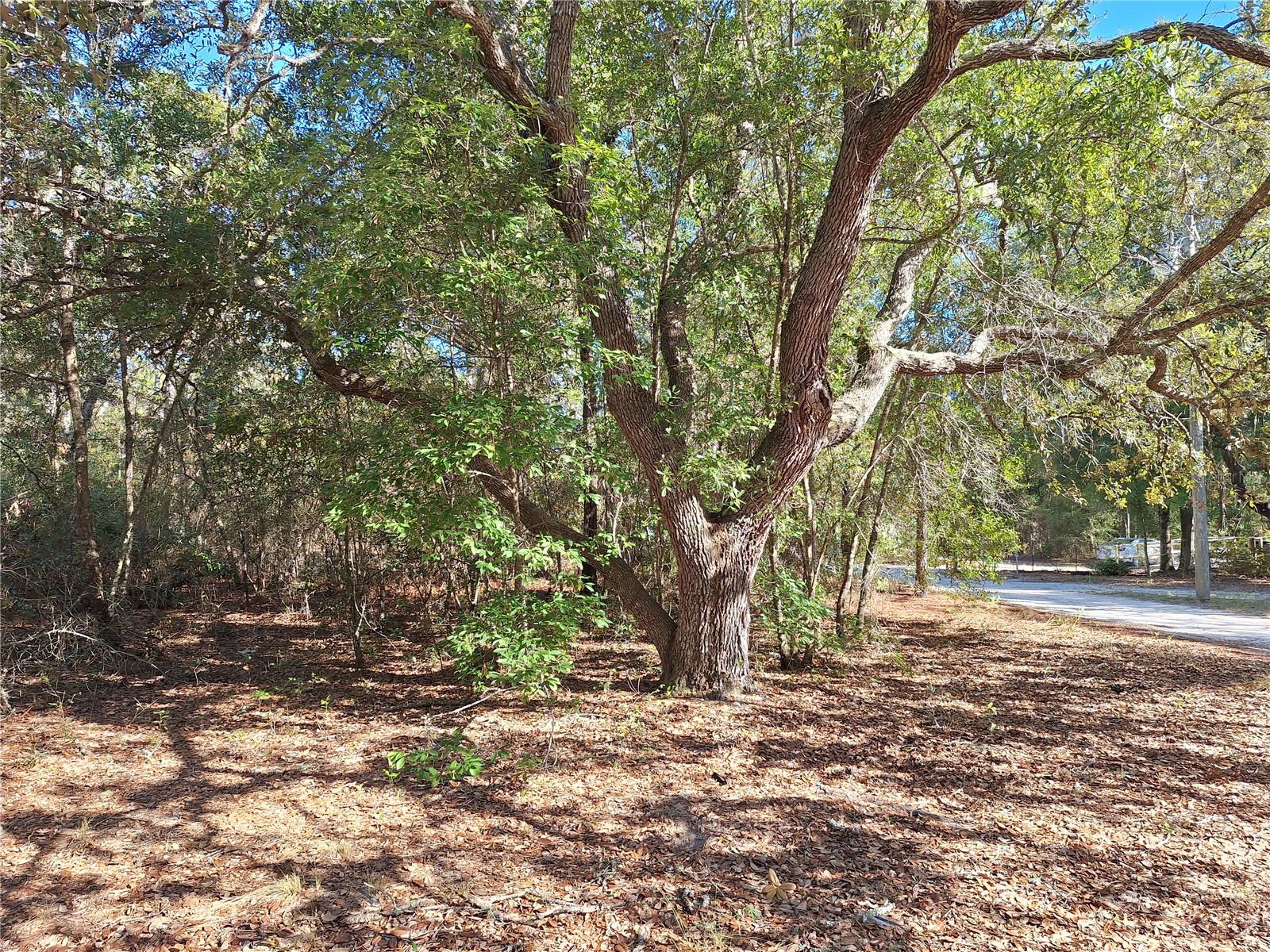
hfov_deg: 73.9
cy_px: 476
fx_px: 844
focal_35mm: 23
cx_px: 635
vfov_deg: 58.9
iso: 40
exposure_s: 1/364
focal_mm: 5.54
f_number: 1.8
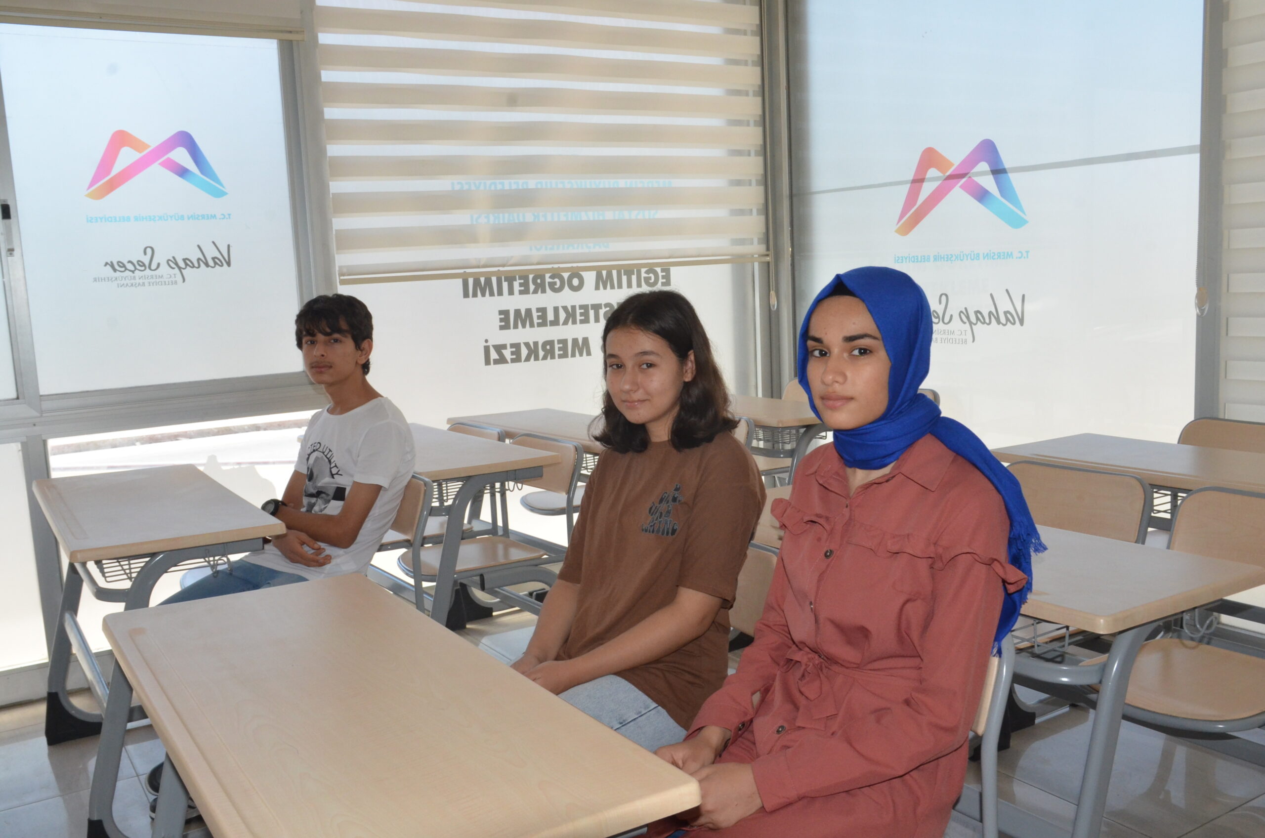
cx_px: 632
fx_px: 1157
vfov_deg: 39.8
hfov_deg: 57.3
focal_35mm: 33
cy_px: 419
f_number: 13
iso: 1600
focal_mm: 22
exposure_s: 1/250
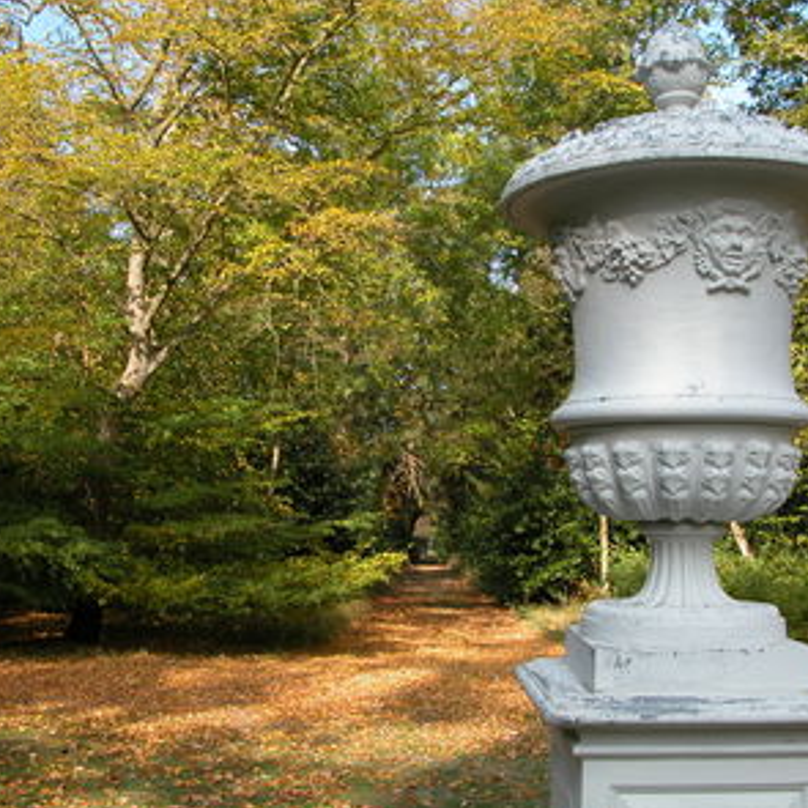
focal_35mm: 42
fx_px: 1109
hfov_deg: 40.0
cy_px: 405
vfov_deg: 40.0
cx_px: 416
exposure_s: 1/197
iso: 100
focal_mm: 8.9
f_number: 4.5
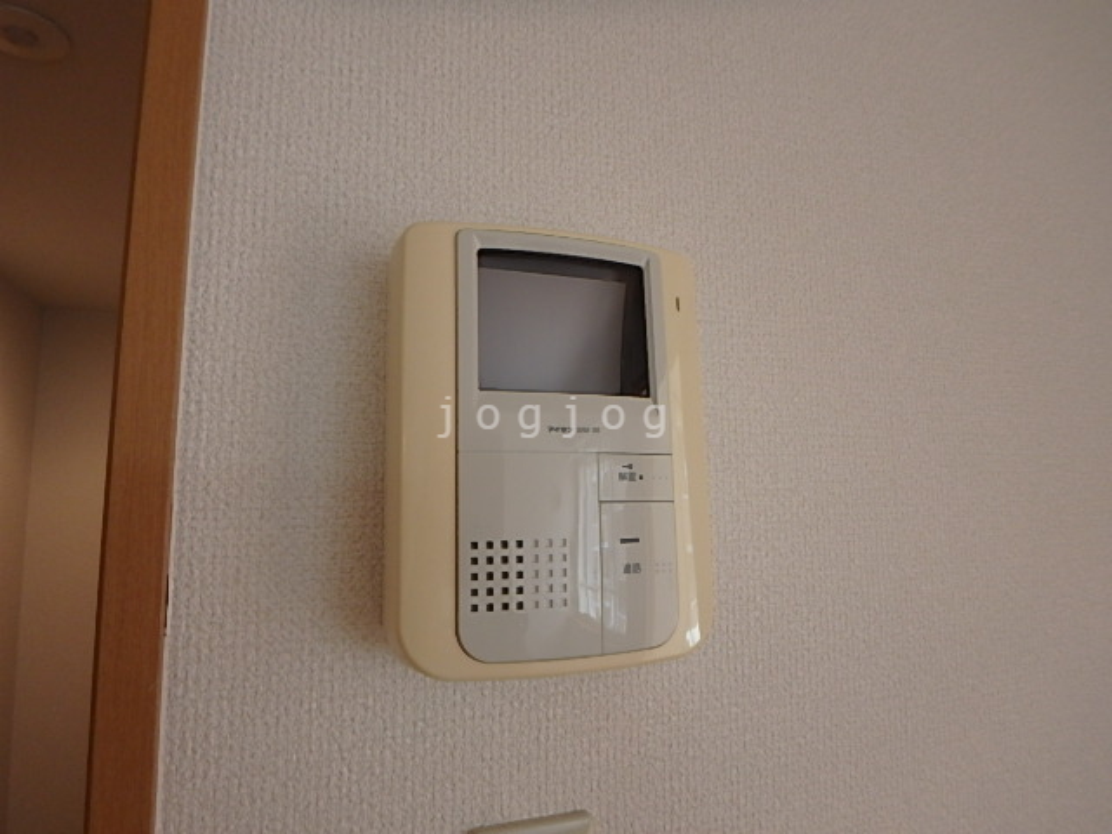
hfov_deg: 79.0
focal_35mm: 21
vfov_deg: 63.4
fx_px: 675
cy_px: 417
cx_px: 556
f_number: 3.5
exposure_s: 1/40
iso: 200
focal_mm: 3.7
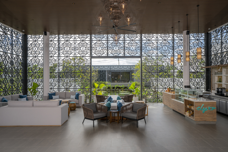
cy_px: 76
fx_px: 101
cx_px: 114
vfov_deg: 73.8
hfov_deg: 96.7
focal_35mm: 16
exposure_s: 1/125
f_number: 13
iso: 250
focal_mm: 16
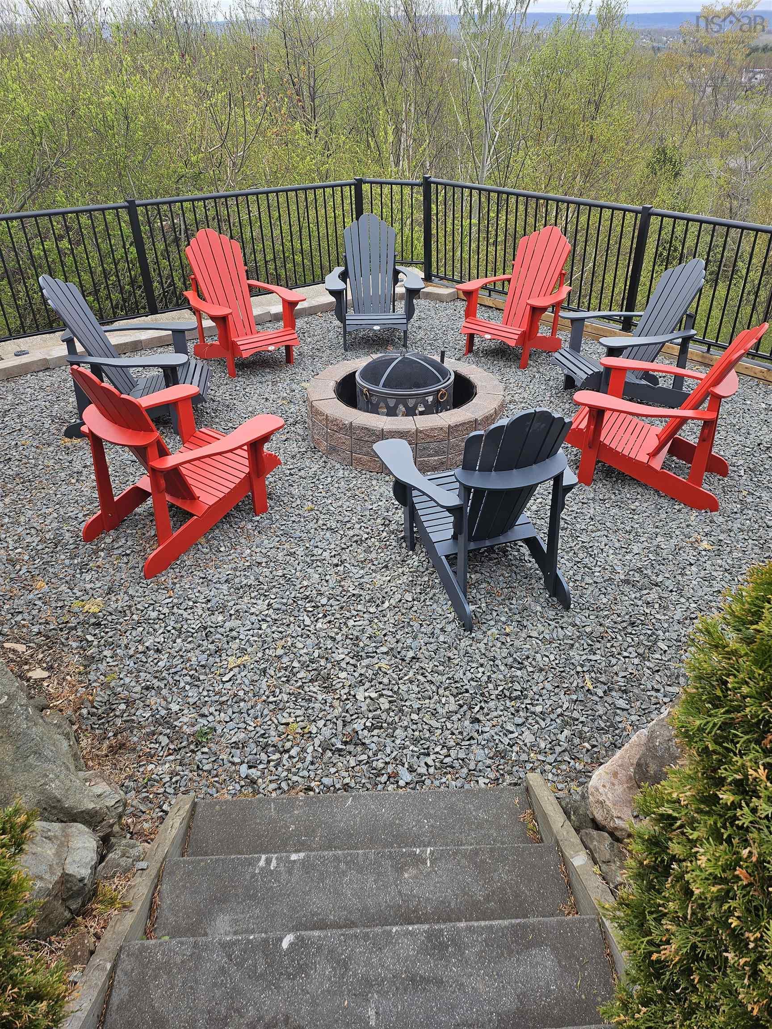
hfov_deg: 56.8
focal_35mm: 24
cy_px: 514
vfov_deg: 71.6
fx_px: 714
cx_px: 386
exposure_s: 1/937
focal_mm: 5
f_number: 1.8
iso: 50
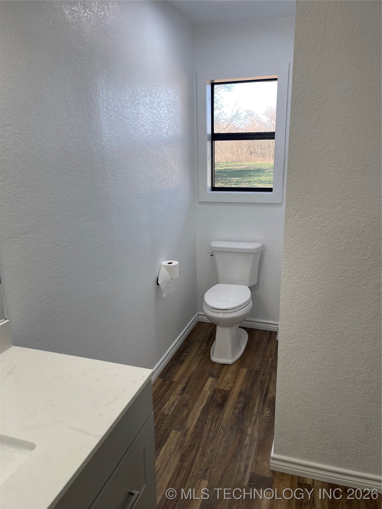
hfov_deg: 54.9
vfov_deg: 69.4
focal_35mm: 25
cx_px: 191
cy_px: 254
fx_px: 368
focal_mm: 5.1
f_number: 1.6
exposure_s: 1/120
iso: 32
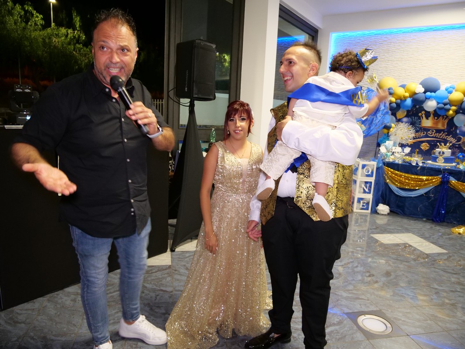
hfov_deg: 71.6
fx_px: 322
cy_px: 174
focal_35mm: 24
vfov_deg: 56.8
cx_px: 232
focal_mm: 12
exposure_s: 1/30
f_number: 3.5
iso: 1600
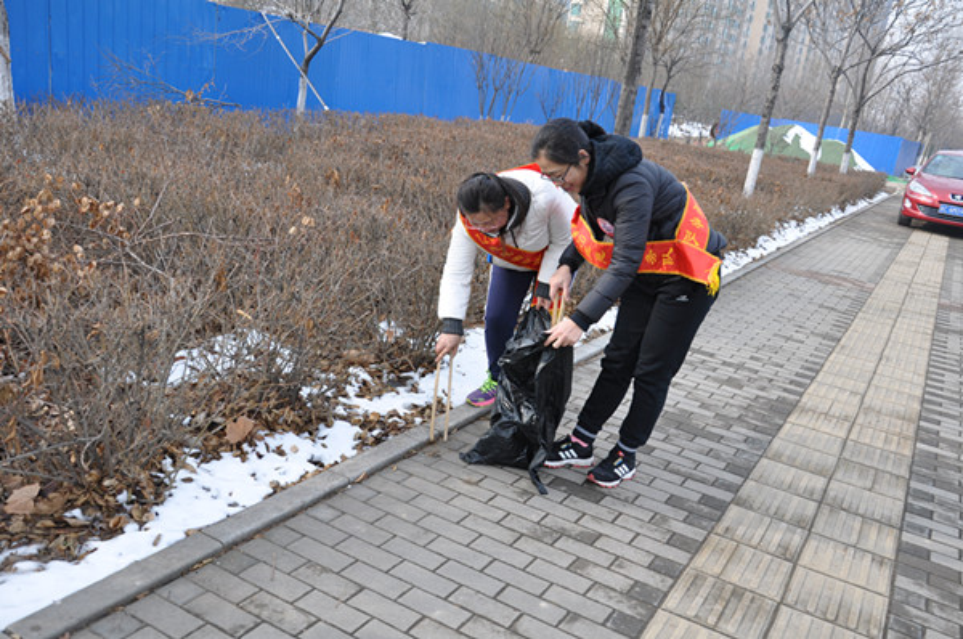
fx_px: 881
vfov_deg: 39.8
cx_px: 482
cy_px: 320
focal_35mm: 33
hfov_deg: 57.3
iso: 200
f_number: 7.1
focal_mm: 22
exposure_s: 1/200
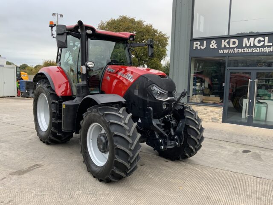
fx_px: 229
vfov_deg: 48.2
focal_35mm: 29
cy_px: 102
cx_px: 136
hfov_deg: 61.7
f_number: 1.8
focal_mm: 3
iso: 50
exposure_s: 1/122
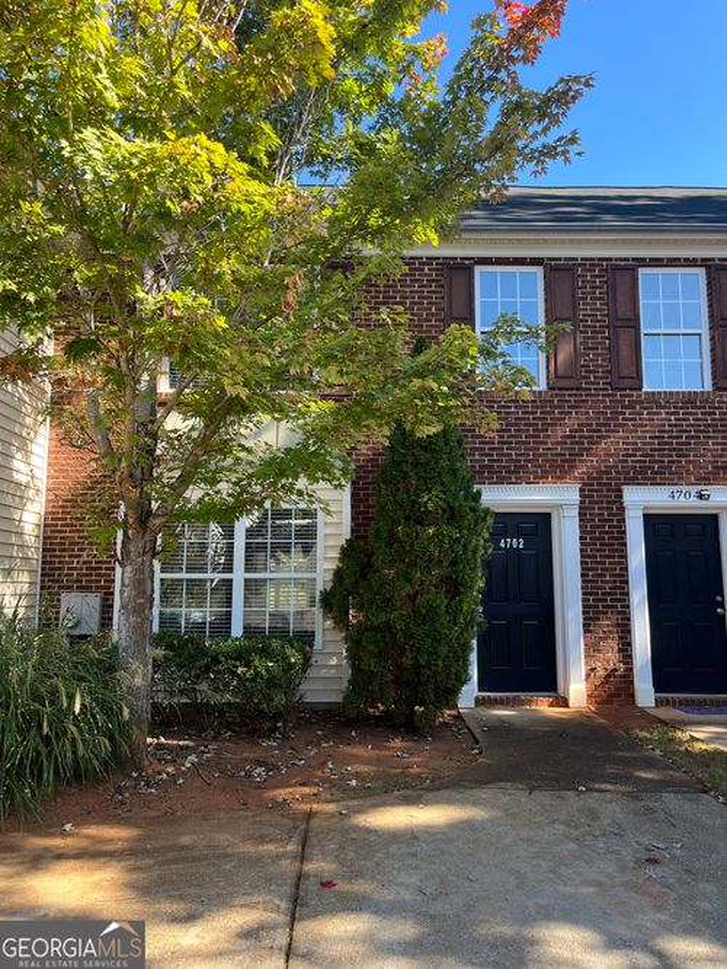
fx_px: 728
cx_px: 364
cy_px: 484
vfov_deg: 67.3
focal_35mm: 26
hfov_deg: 53.0
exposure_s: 1/404
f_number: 1.6
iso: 50
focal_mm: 5.1
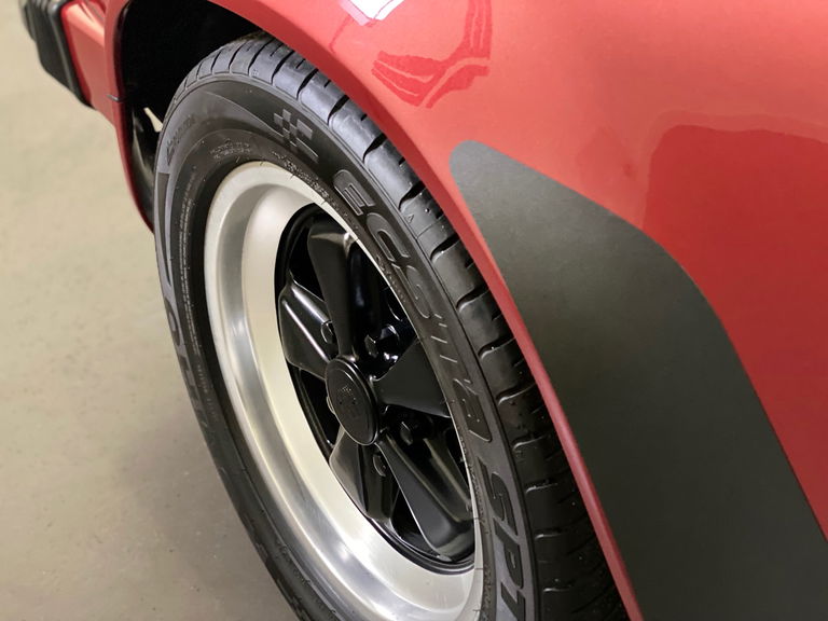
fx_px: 1244
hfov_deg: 36.8
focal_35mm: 52
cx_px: 414
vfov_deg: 28.0
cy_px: 310
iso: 400
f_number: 2
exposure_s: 1/16
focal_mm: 6
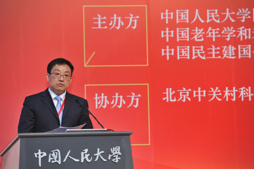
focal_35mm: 135
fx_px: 952
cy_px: 84
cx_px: 127
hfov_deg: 15.2
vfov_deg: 10.1
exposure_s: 1/125
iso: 1250
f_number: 4
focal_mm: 135
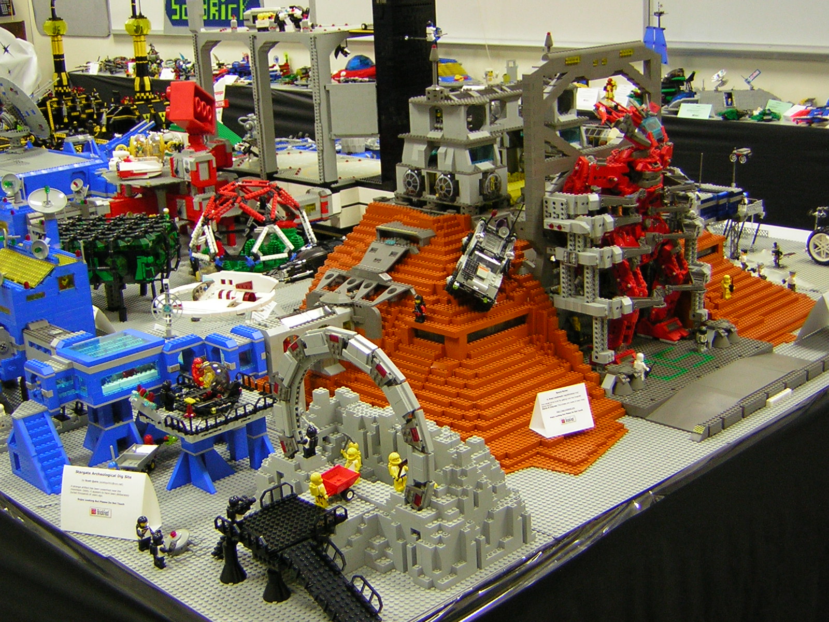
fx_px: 1126
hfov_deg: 40.4
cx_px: 414
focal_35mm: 47
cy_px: 311
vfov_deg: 30.9
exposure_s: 1/5.7
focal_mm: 6.1
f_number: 2.9
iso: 76
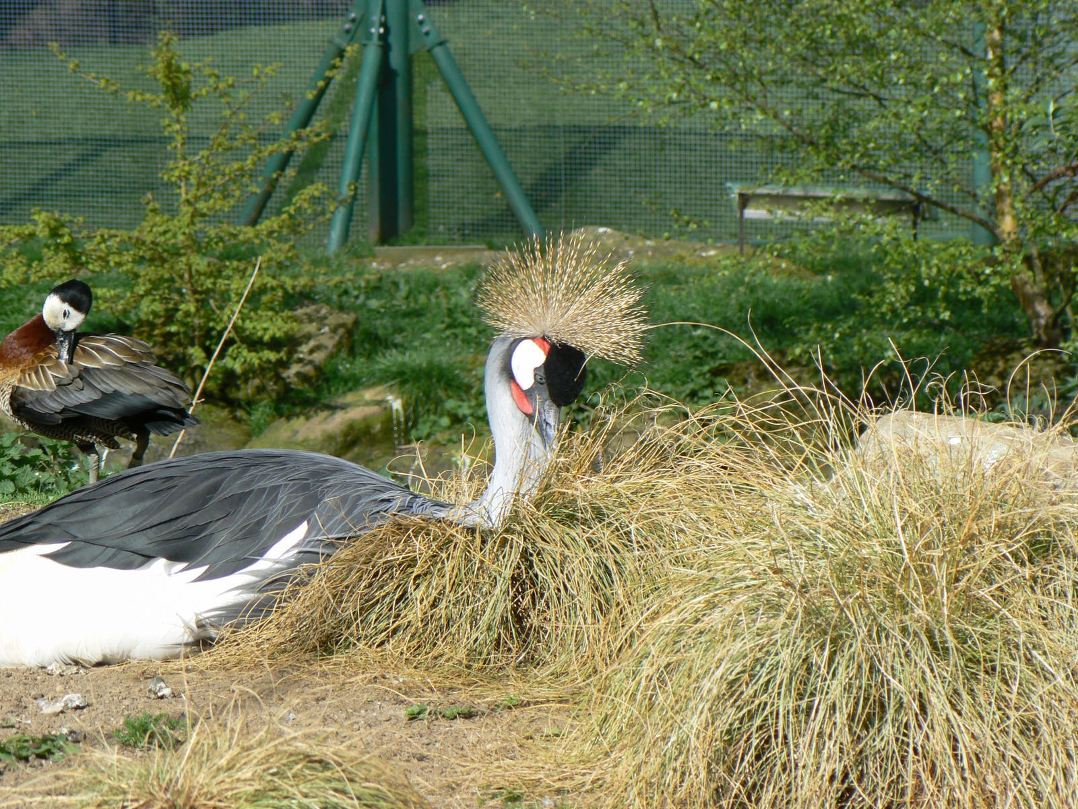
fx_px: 5450
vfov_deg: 8.5
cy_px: 404
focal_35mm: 175
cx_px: 539
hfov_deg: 11.3
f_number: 5.6
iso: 80
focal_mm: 29.1
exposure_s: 1/400
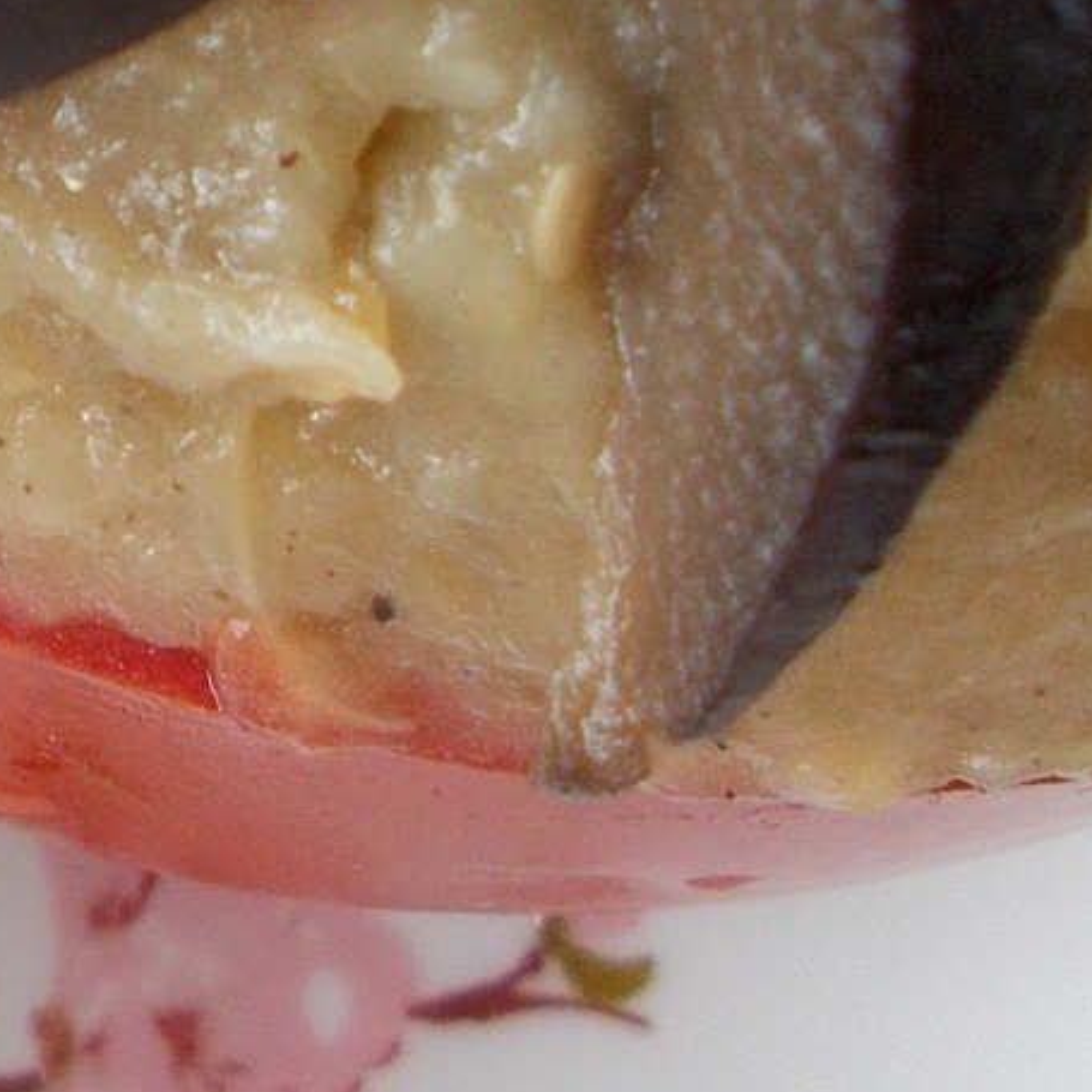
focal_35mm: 101
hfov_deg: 15.5
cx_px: -684
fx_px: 3605
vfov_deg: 16.5
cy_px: -218
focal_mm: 4.6
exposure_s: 1/25
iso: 100
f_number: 3.2
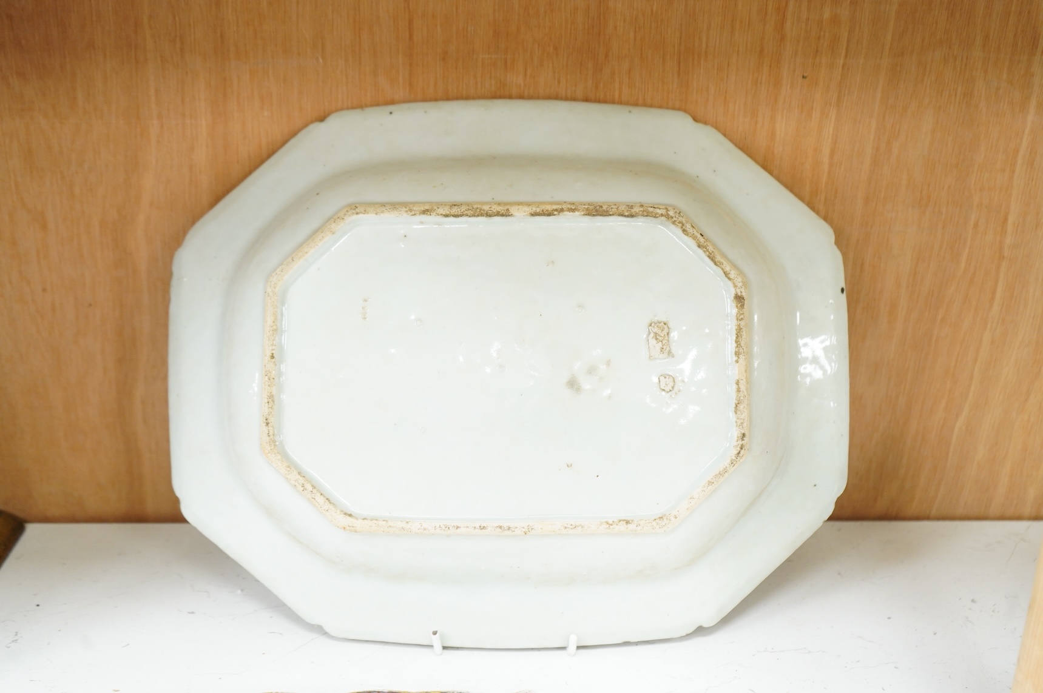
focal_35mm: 41
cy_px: 346
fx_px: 1187
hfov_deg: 47.4
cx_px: 522
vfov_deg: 32.6
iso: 2500
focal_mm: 41
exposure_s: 1/80
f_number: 4.5
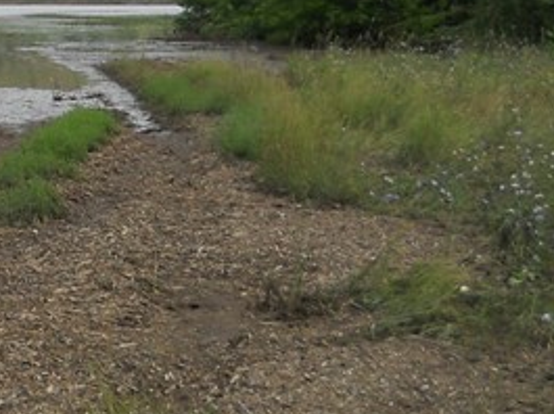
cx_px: -280
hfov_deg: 14.8
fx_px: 1982
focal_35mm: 124
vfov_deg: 11.9
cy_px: 52
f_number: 3.1
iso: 80
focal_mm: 6.72
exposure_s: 1/800
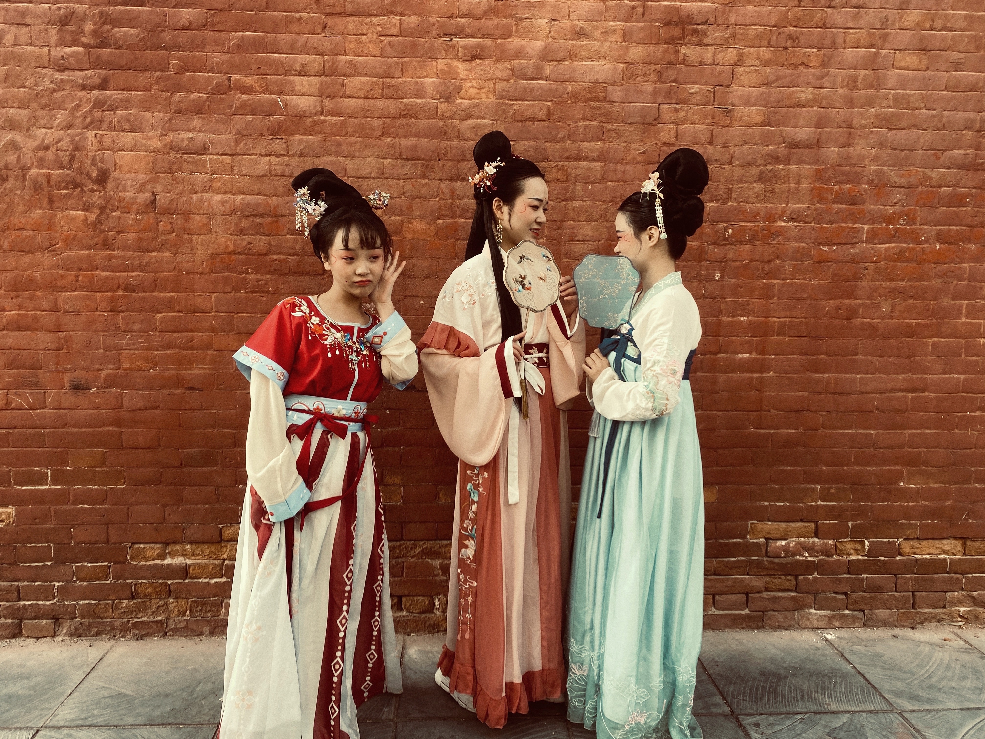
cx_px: 492
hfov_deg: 67.3
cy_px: 370
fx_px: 740
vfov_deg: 53.1
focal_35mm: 26
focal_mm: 4.25
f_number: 1.8
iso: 32
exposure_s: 1/152
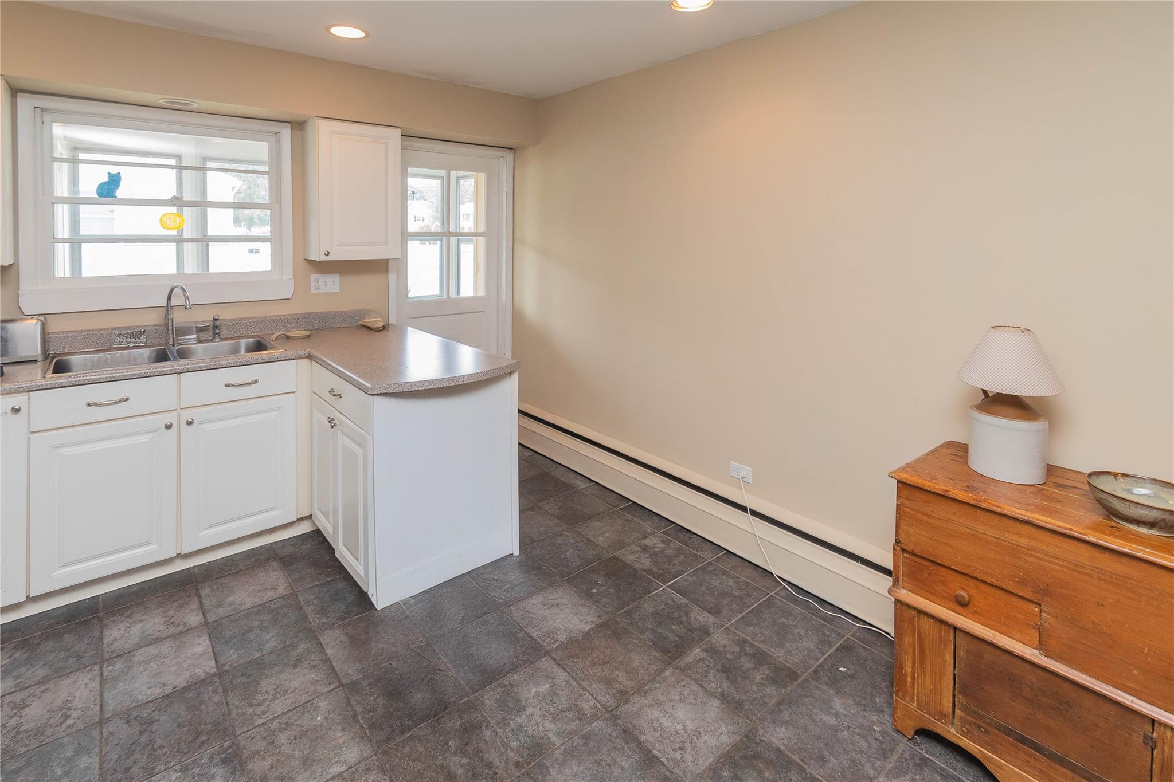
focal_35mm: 15
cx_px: 587
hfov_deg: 100.4
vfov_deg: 77.3
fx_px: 489
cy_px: 391
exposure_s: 1/60
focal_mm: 10
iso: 560
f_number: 5.6
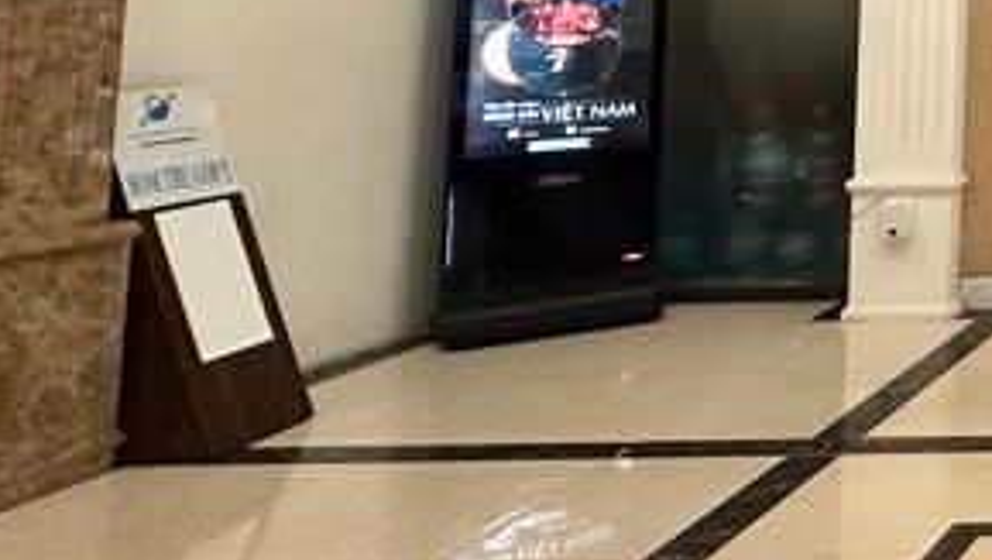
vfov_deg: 20.5
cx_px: 1500
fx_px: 1421
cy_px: -148
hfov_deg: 26.9
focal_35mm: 54
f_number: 2.2
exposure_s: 1/50
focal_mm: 2.22
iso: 250
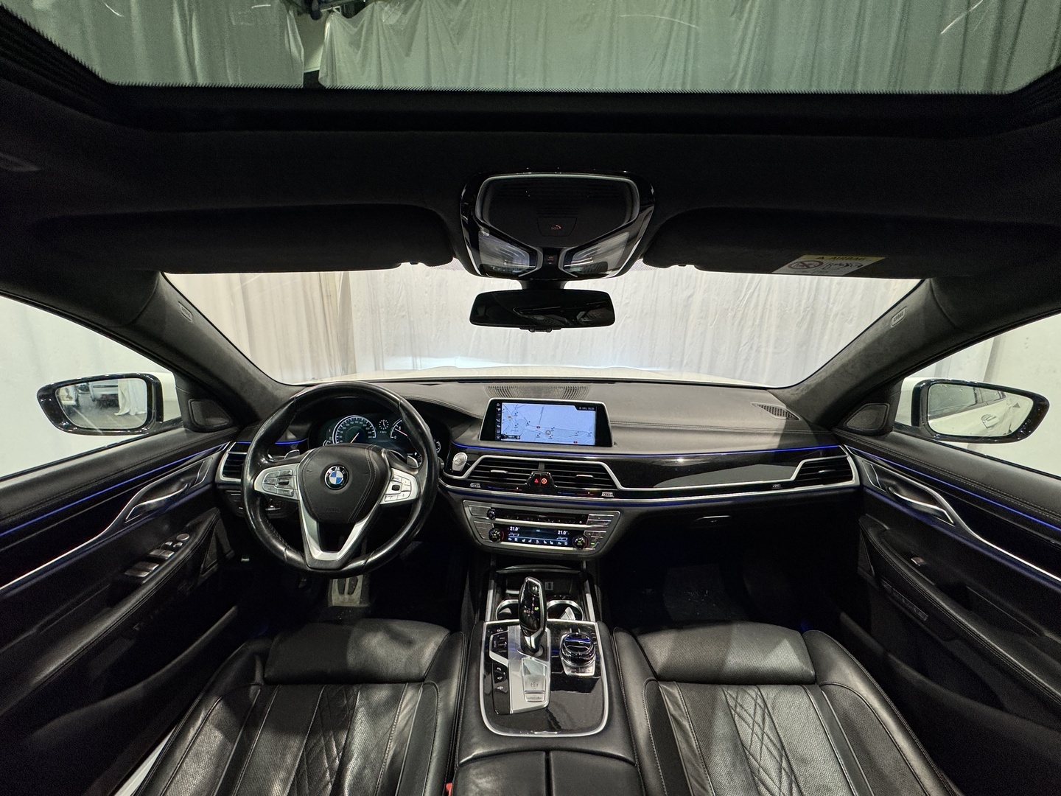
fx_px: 429
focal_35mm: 14
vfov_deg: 85.7
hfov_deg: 102.1
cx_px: 530
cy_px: 398
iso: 200
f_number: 2.2
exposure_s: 1/98
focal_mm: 2.22
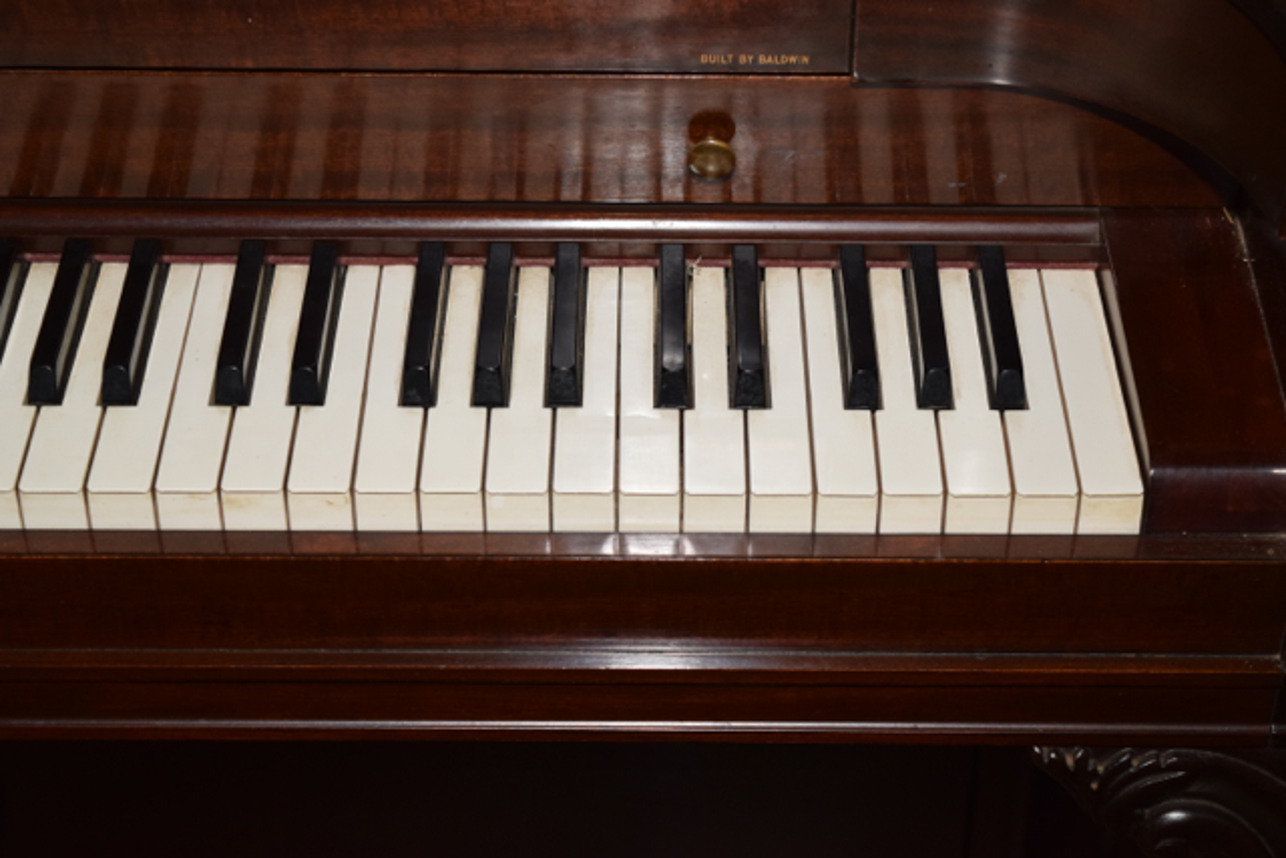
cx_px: 643
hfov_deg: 24.6
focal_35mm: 82
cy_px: 429
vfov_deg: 16.6
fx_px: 2948
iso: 800
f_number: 5.6
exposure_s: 1/125
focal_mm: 55
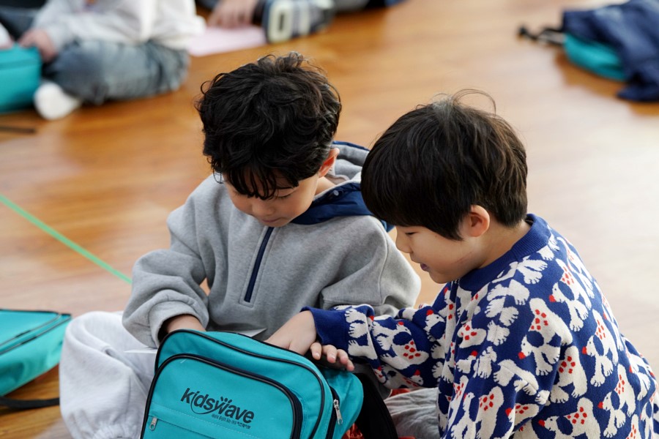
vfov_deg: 12.9
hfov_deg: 19.3
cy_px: 220
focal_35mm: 106
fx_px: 1940
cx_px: 330
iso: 1600
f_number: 4
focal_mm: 106
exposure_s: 1/160
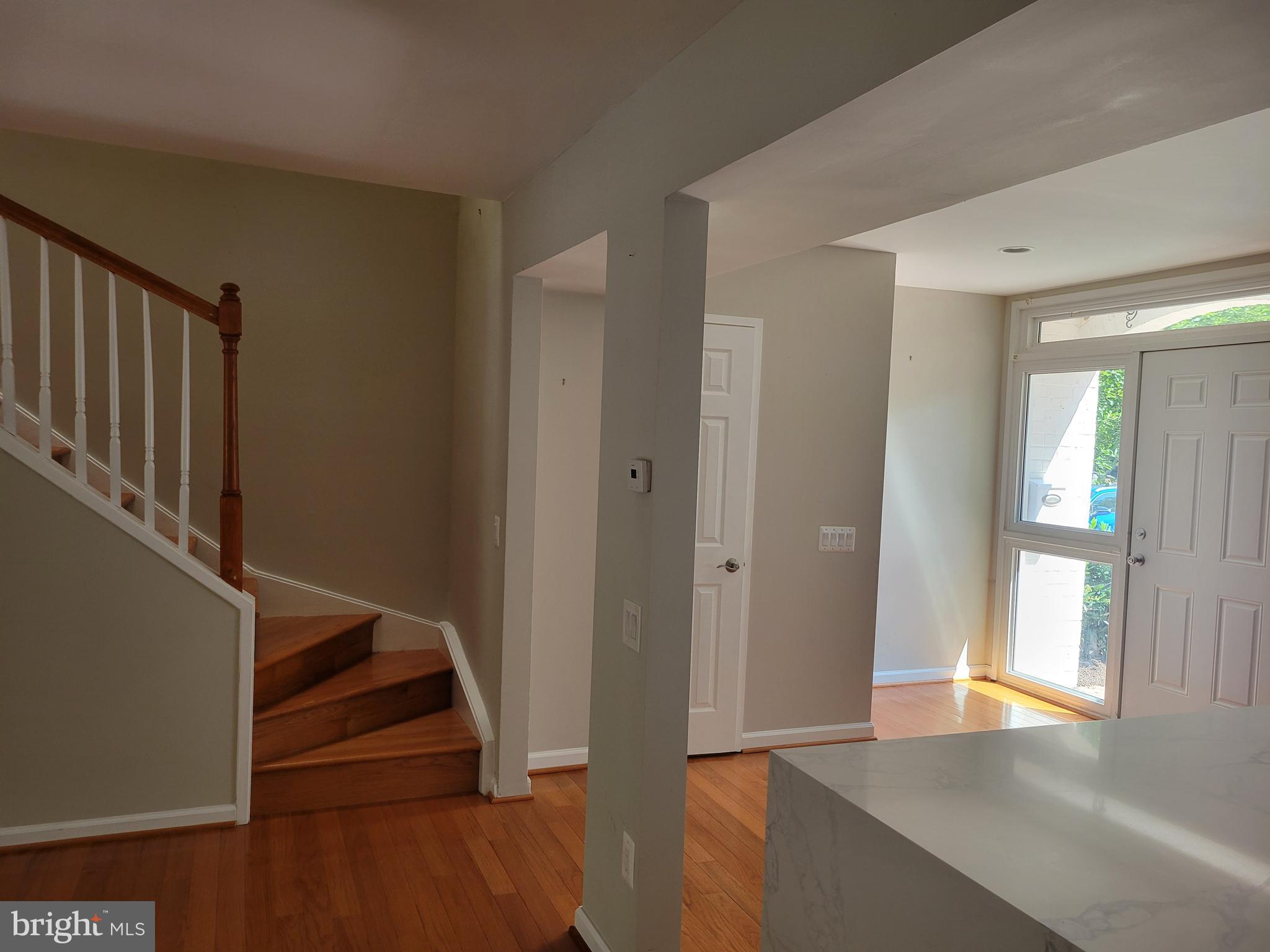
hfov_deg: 67.3
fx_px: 954
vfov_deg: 53.1
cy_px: 476
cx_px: 635
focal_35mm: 26
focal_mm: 5.4
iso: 100
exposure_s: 1/120
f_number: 1.8
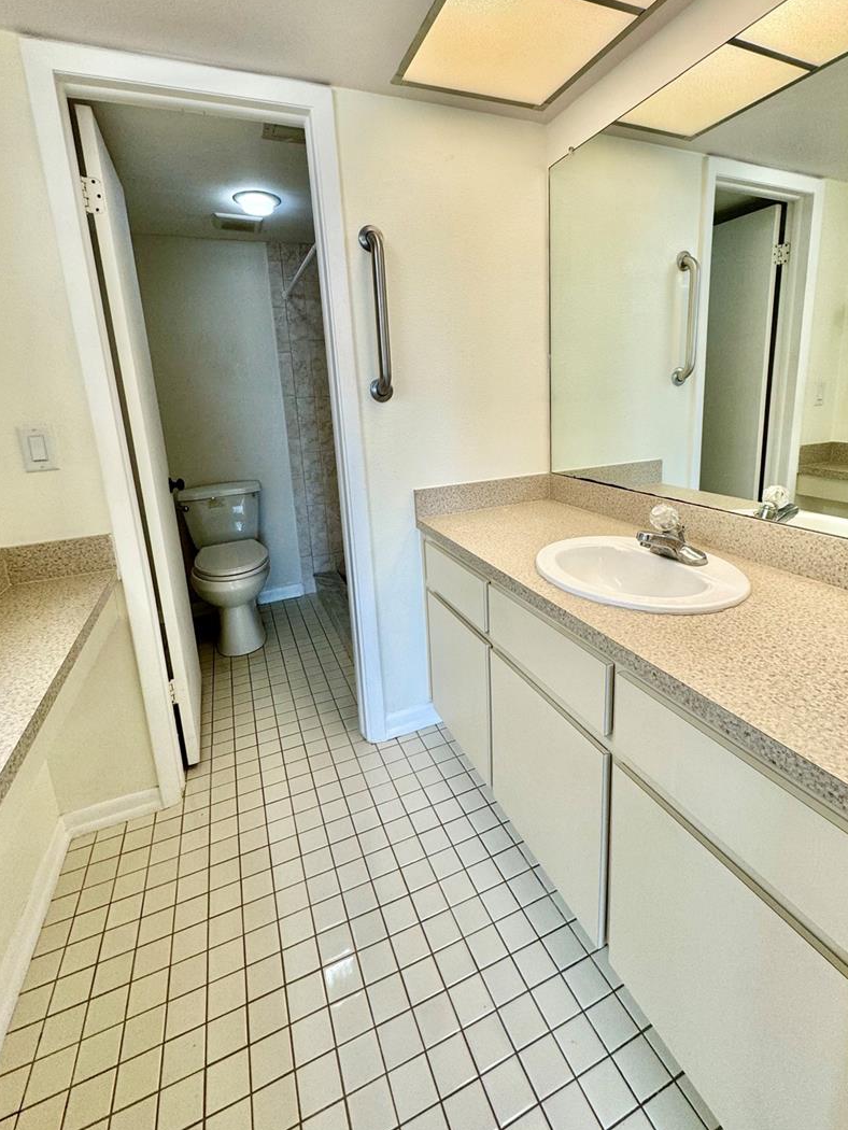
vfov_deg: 94.0
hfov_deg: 78.1
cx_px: 446
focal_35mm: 16
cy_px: 497
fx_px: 522
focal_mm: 2.22
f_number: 2.2
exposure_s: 1/120
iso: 100
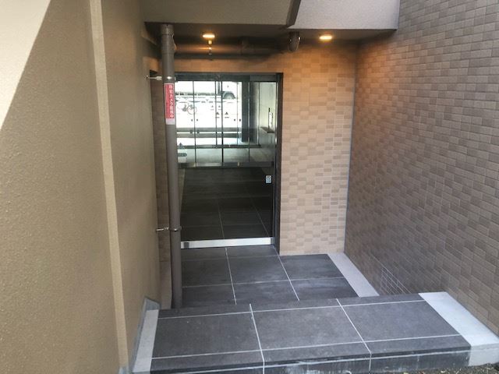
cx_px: 250
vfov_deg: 49.7
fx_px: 404
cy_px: 187
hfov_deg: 63.4
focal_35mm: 28
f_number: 1.8
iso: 32
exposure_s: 1/33
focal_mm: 3.99
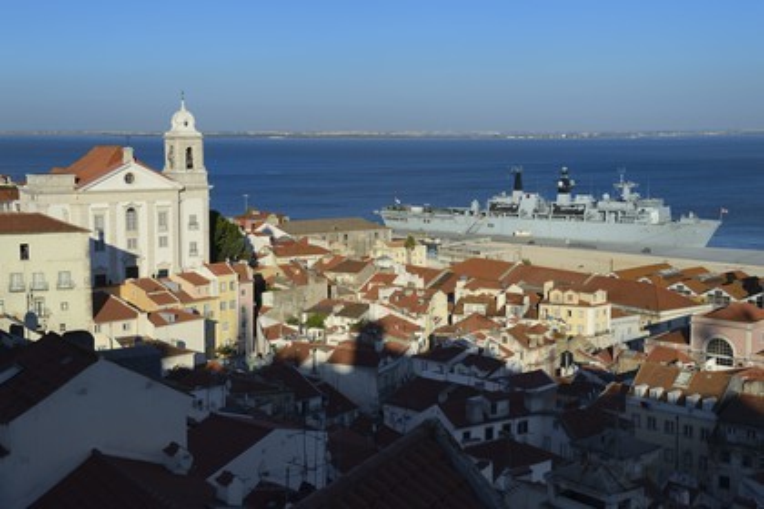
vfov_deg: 28.1
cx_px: 382
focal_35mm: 48
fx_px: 1019
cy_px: 254
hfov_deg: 41.1
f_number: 10
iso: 100
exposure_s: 1/200
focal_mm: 48
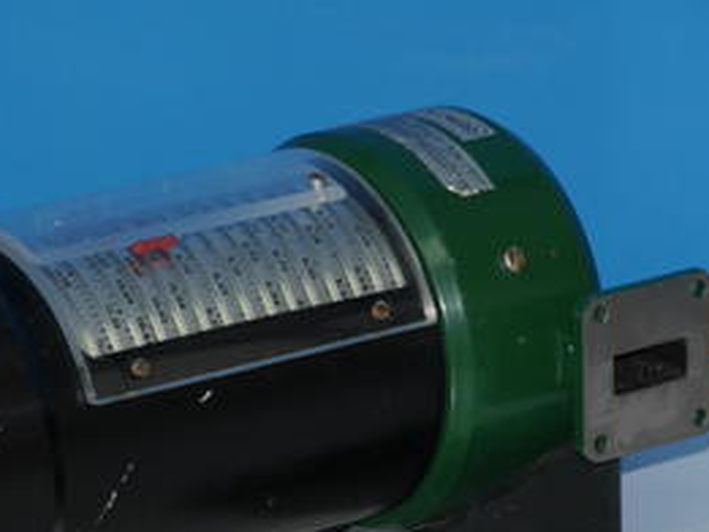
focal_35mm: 297
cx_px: 206
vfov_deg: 5.0
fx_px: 6086
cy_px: 404
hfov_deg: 6.7
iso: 400
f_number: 11
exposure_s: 1/60
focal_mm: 97
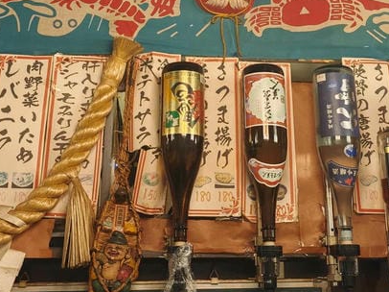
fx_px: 764
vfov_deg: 20.2
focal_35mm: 68
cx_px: 239
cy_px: -59
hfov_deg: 28.5
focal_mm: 8.72
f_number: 1.63
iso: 500
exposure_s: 1/40
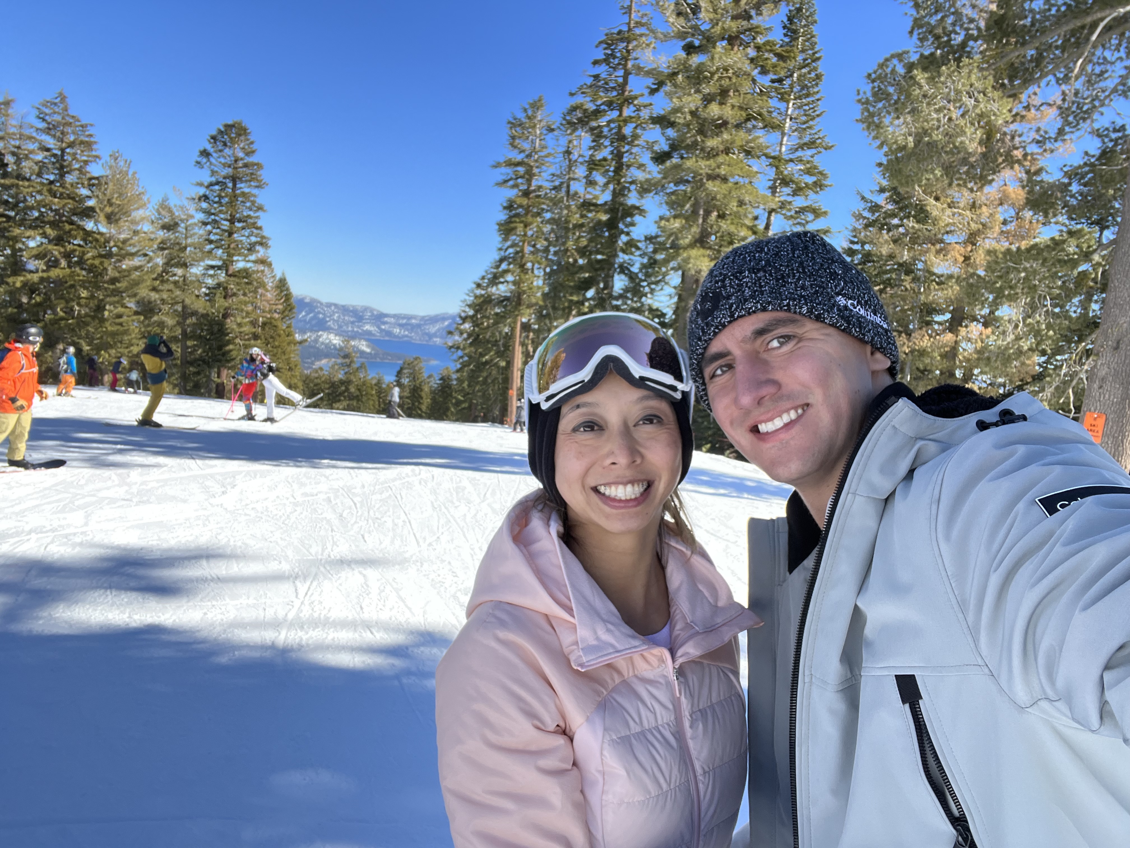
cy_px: 424
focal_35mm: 23
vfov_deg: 58.9
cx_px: 565
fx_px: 751
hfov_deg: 73.9
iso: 32
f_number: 2.2
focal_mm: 2.71
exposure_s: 1/349
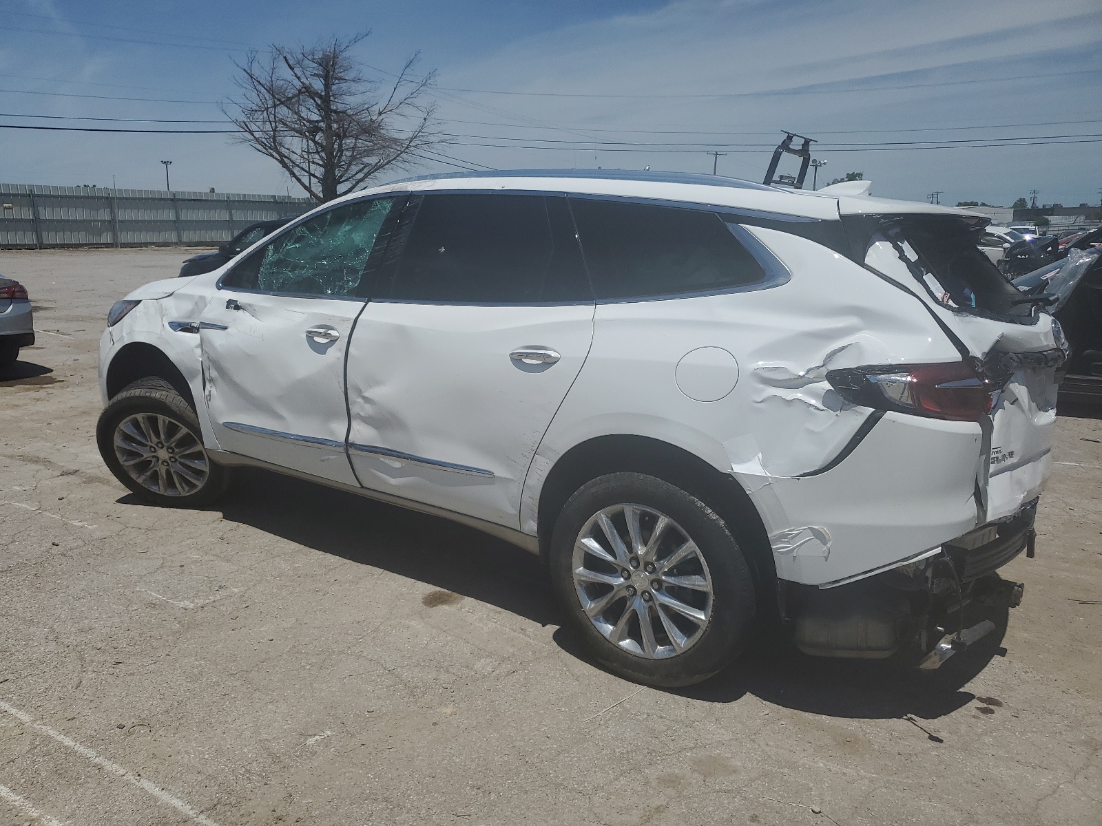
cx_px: 551
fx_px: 828
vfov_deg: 53.1
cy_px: 413
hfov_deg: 67.3
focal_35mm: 26
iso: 50
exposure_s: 1/10000
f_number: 1.5
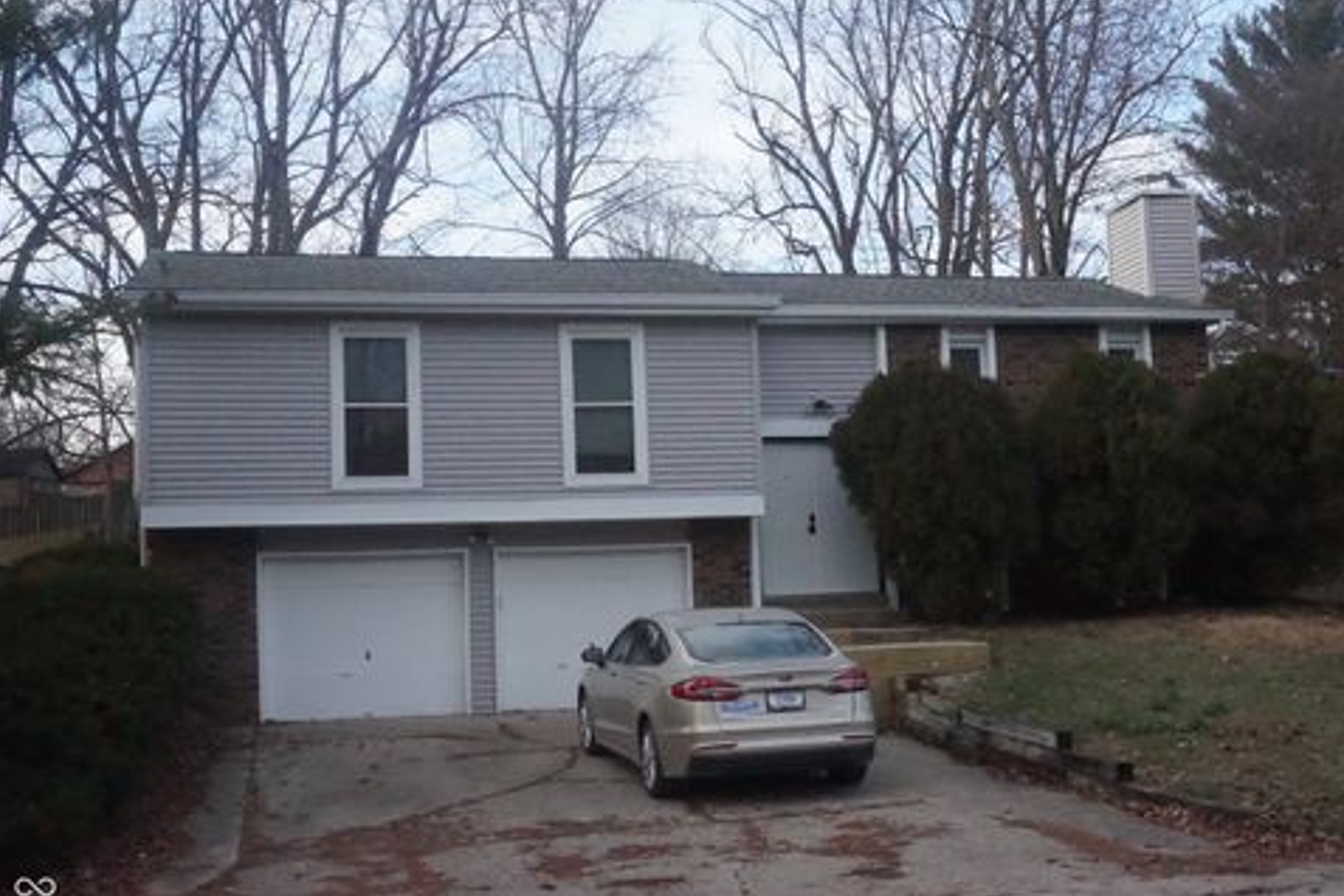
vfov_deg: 30.5
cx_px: 699
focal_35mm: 44
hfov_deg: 44.5
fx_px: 1643
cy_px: 449
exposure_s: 1/1600
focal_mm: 28
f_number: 10
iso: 12800
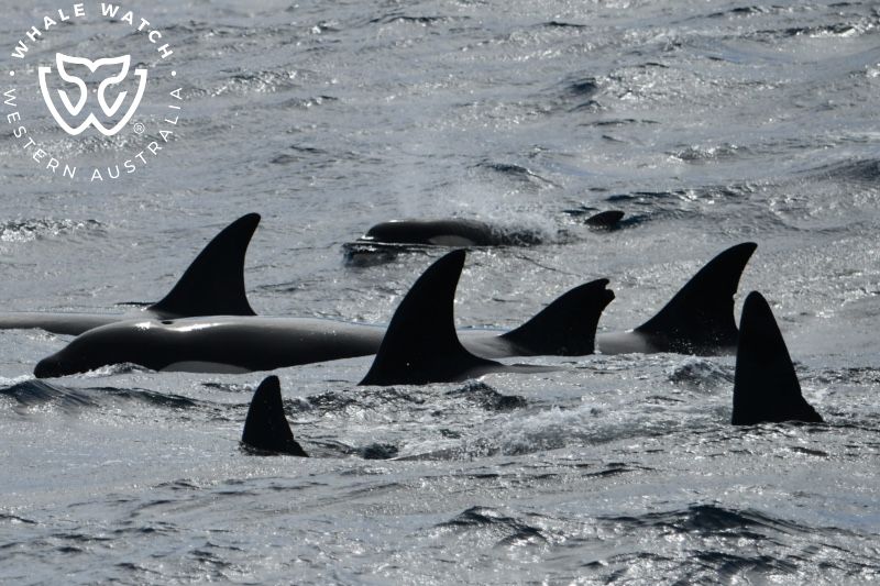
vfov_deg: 3.8
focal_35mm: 360
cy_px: 293
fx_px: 8798
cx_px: 440
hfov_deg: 5.7
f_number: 6
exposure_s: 1/8000
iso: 500
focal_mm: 360
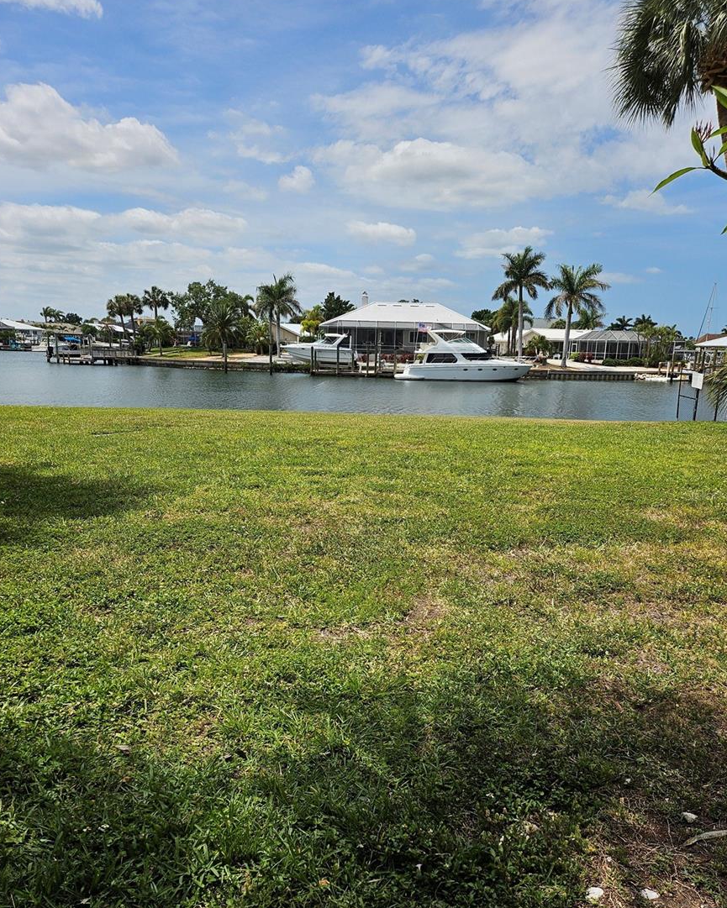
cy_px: 495
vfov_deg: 65.9
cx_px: 366
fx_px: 699
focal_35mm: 26
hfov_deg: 54.9
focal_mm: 5
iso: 50
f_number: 1.8
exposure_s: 1/7940
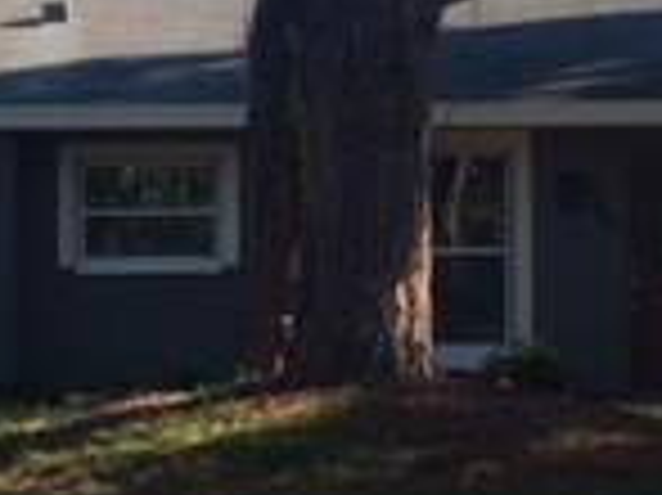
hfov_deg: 15.7
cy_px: 274
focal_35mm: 126
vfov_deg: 11.7
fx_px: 2408
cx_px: 306
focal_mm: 4.15
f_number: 2.2
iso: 25
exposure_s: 1/746
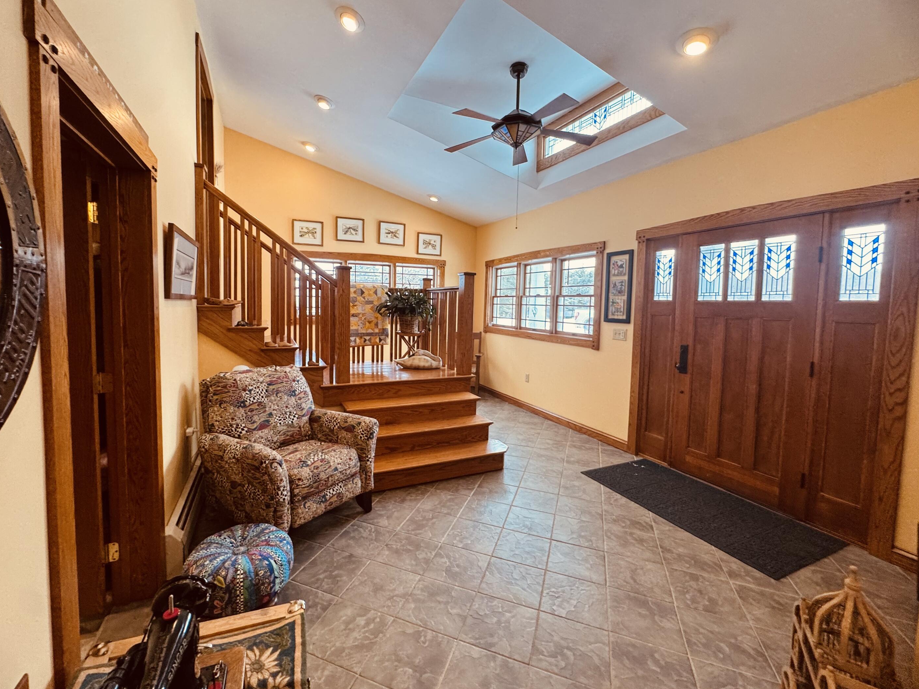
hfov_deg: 98.1
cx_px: 433
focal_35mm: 15
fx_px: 398
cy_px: 327
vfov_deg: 81.7
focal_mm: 2.22
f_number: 2.2
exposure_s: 1/120
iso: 160
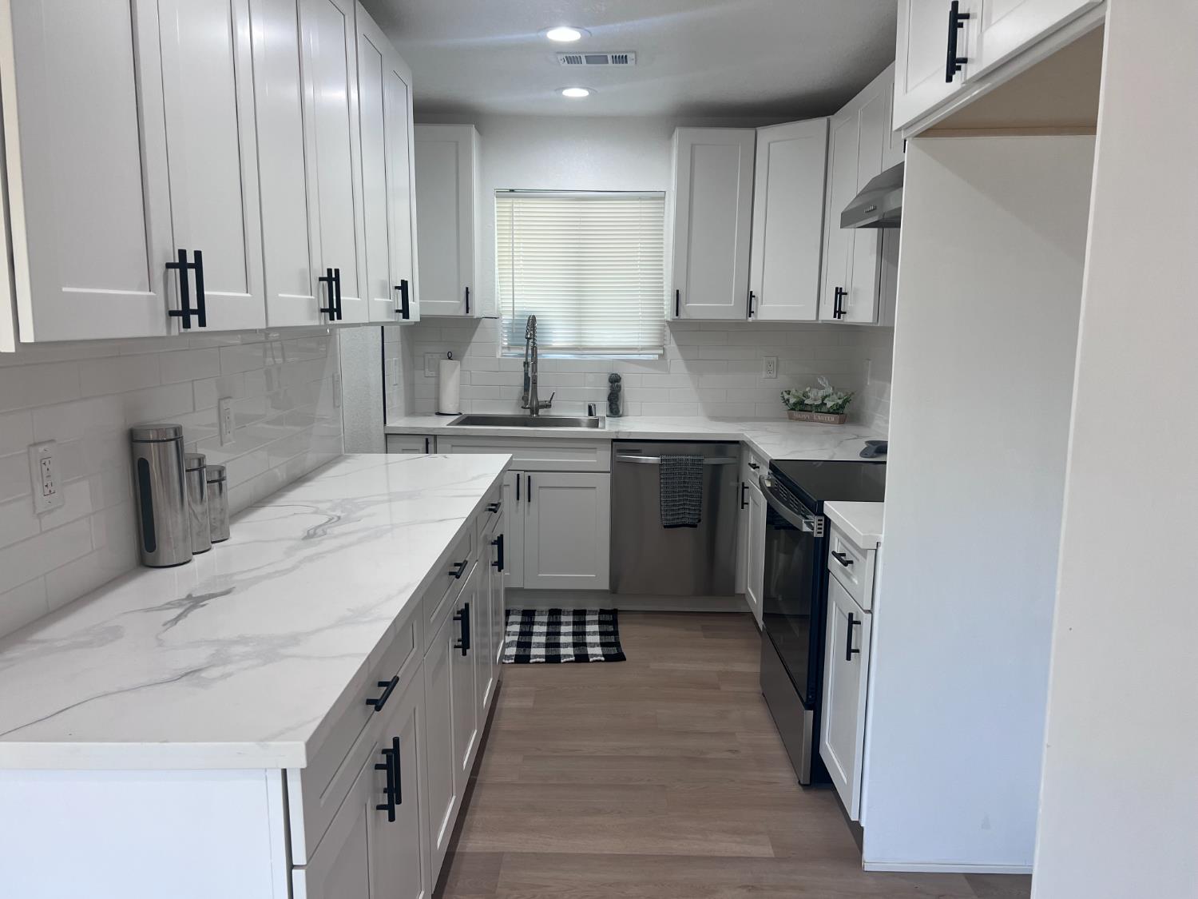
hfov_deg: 67.3
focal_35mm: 26
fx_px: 900
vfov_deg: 53.1
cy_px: 450
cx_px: 599
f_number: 1.5
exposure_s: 1/120
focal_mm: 5.7
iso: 64
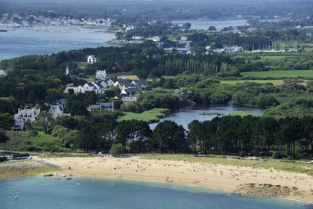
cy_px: 104
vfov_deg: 9.5
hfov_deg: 14.2
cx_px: 156
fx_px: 1261
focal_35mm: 145
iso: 400
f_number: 9
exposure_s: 1/1000
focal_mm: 145
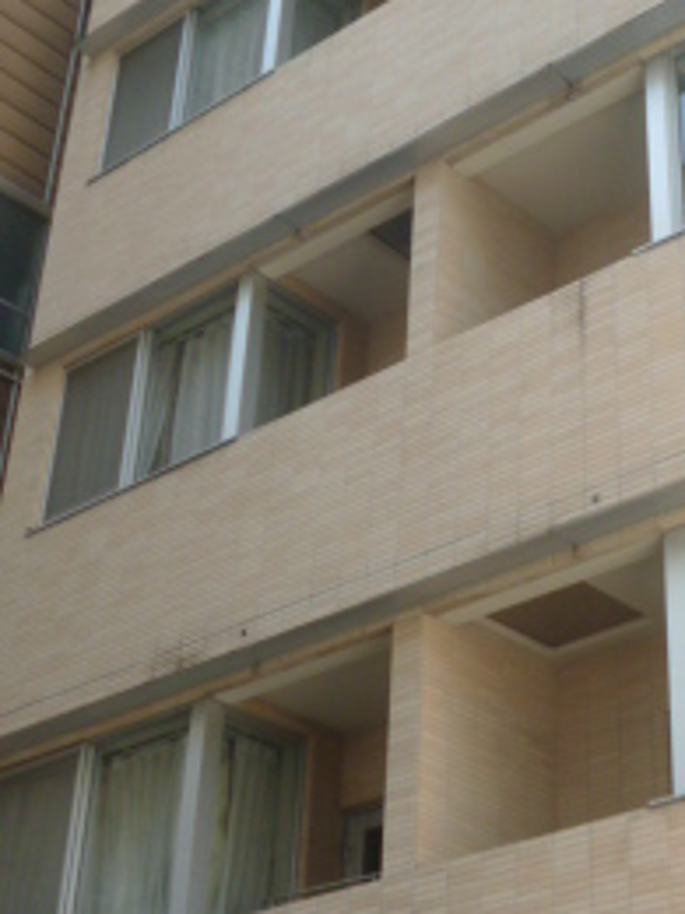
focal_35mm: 69
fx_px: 1821
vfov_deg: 28.0
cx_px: 541
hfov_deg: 21.1
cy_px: 313
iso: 100
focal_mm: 5
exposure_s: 1/320
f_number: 3.1
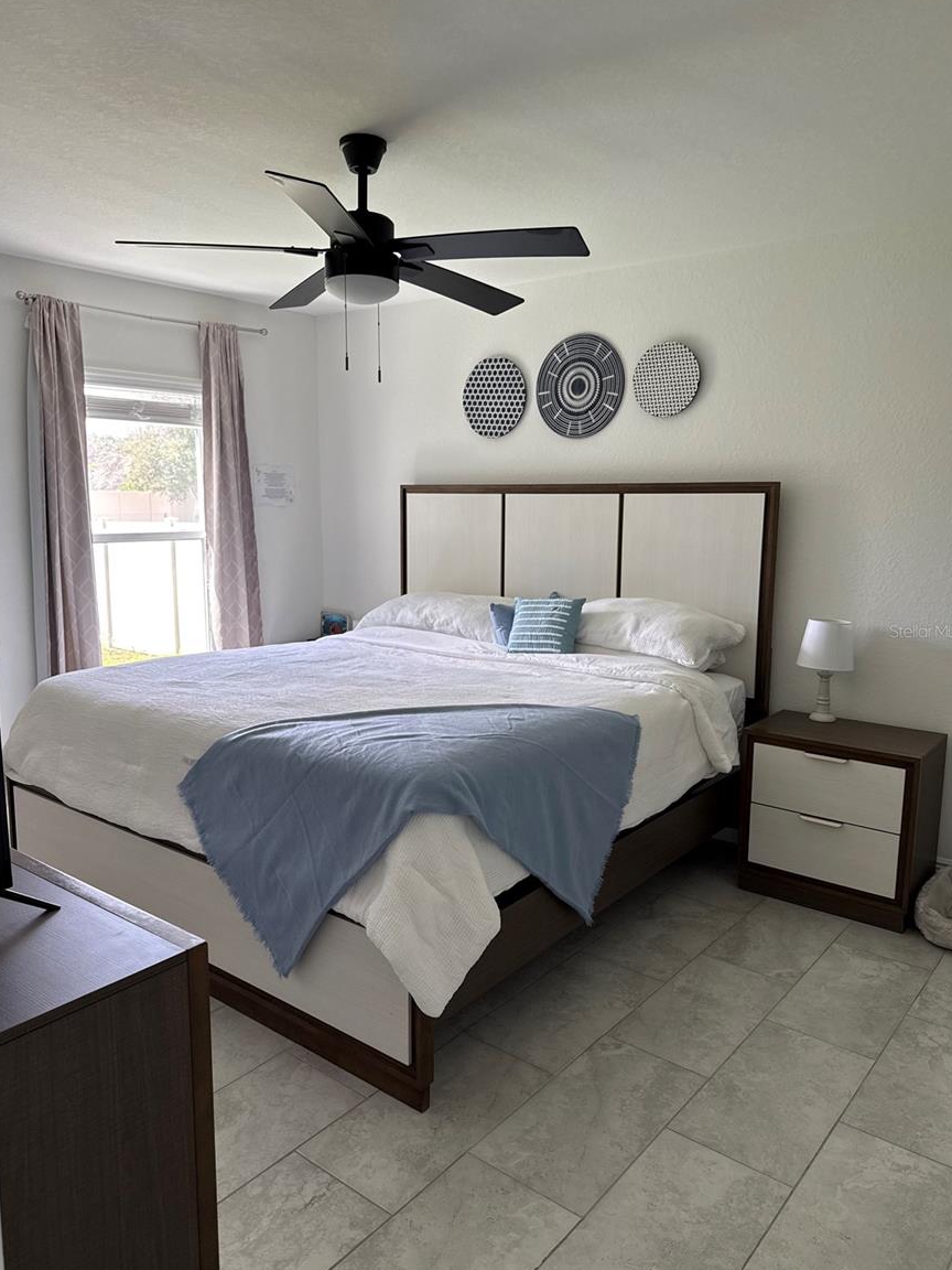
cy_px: 631
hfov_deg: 54.9
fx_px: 917
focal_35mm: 25
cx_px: 472
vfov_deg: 69.4
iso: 100
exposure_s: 1/121
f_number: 1.78
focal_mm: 6.76
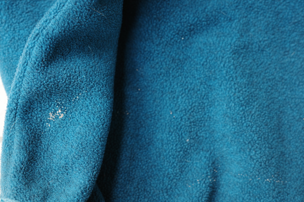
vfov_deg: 27.5
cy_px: 109
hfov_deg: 40.2
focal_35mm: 49
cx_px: 122
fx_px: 414
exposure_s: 1/320
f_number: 3.2
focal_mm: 26
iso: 640
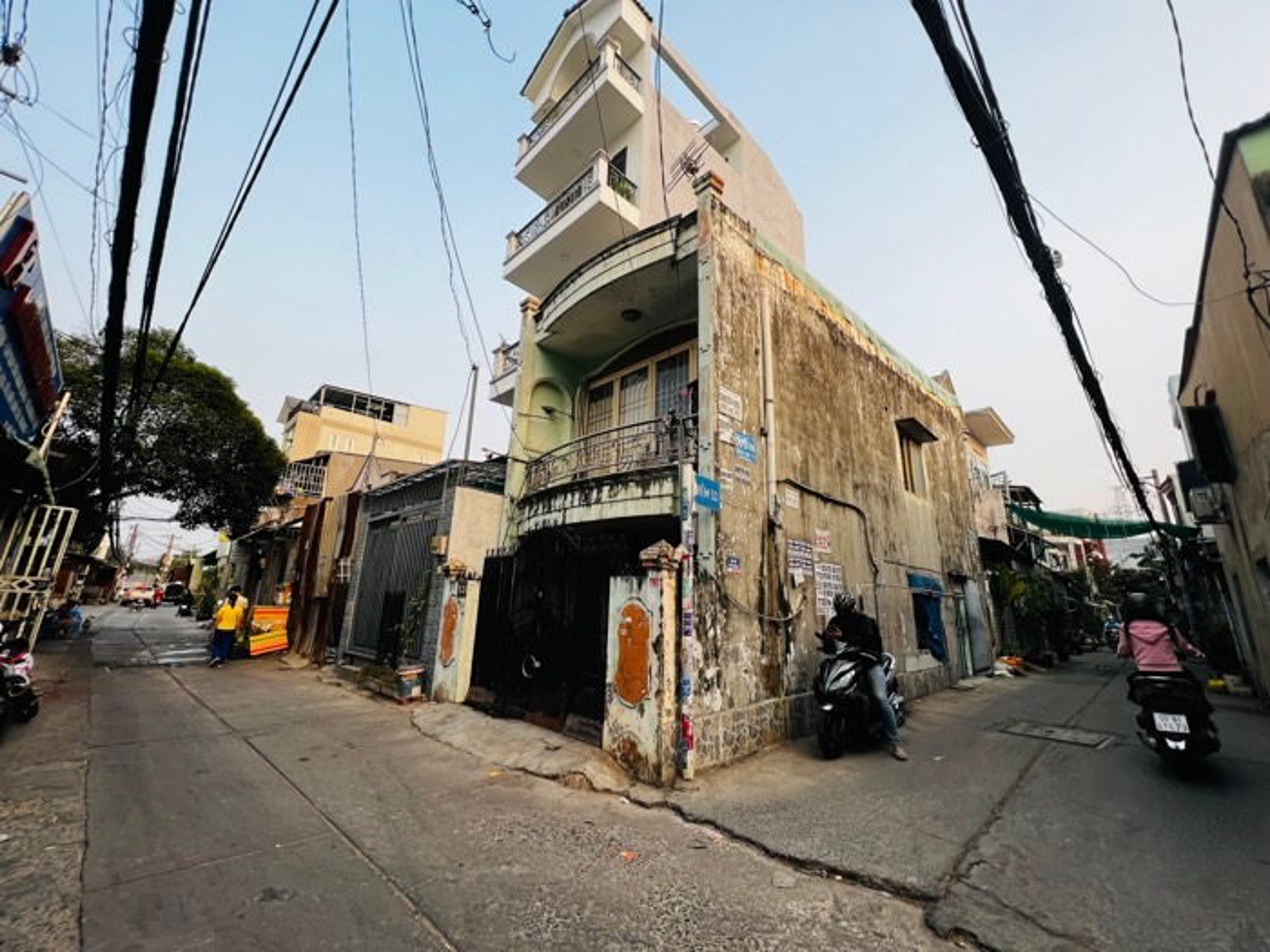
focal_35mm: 13
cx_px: 635
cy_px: 476
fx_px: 477
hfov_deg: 106.2
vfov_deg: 89.9
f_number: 1.8
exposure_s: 1/216
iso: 32
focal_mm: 1.57
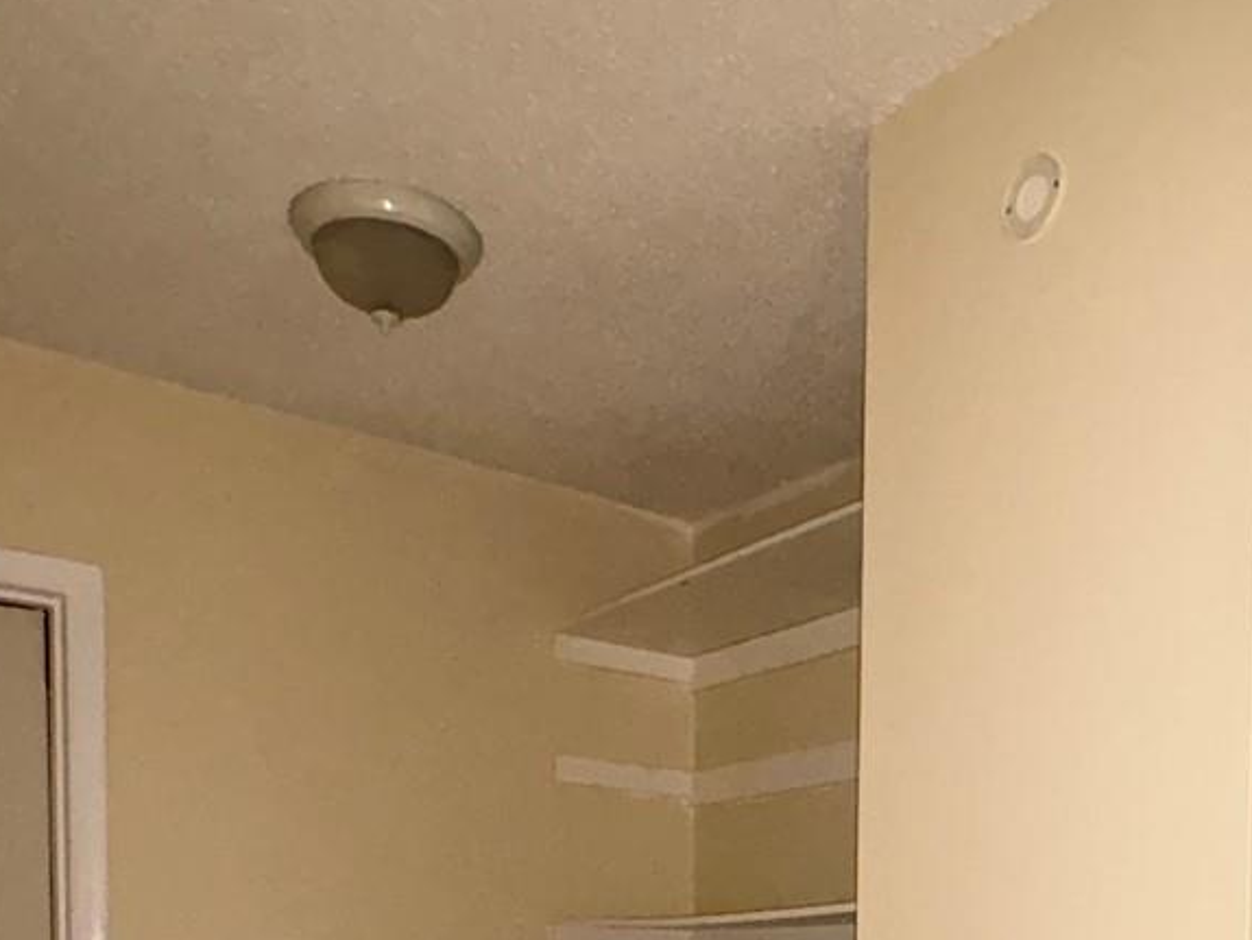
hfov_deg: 47.0
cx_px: 842
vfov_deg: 32.2
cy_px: 1049
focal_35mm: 39
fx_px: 1411
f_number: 2.2
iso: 200
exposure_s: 1/60
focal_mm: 2.22
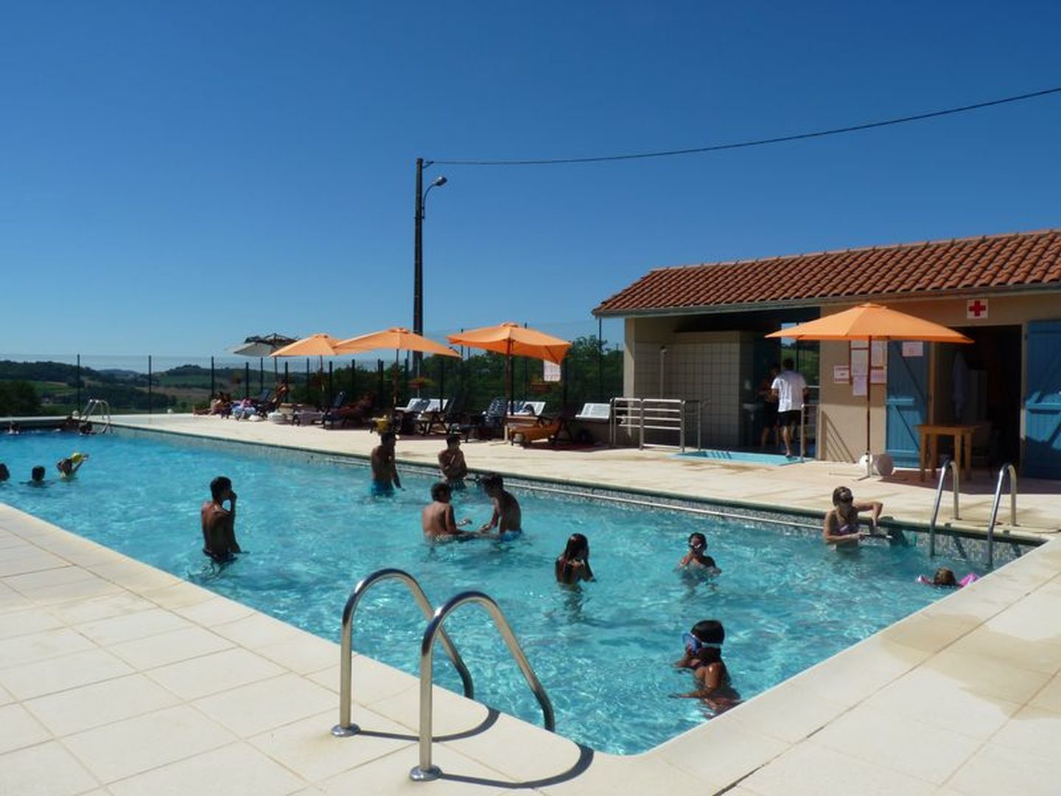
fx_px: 828
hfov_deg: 65.3
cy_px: 398
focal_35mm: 27
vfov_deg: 51.4
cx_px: 530
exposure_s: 1/400
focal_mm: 4.8
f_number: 6.3
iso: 80
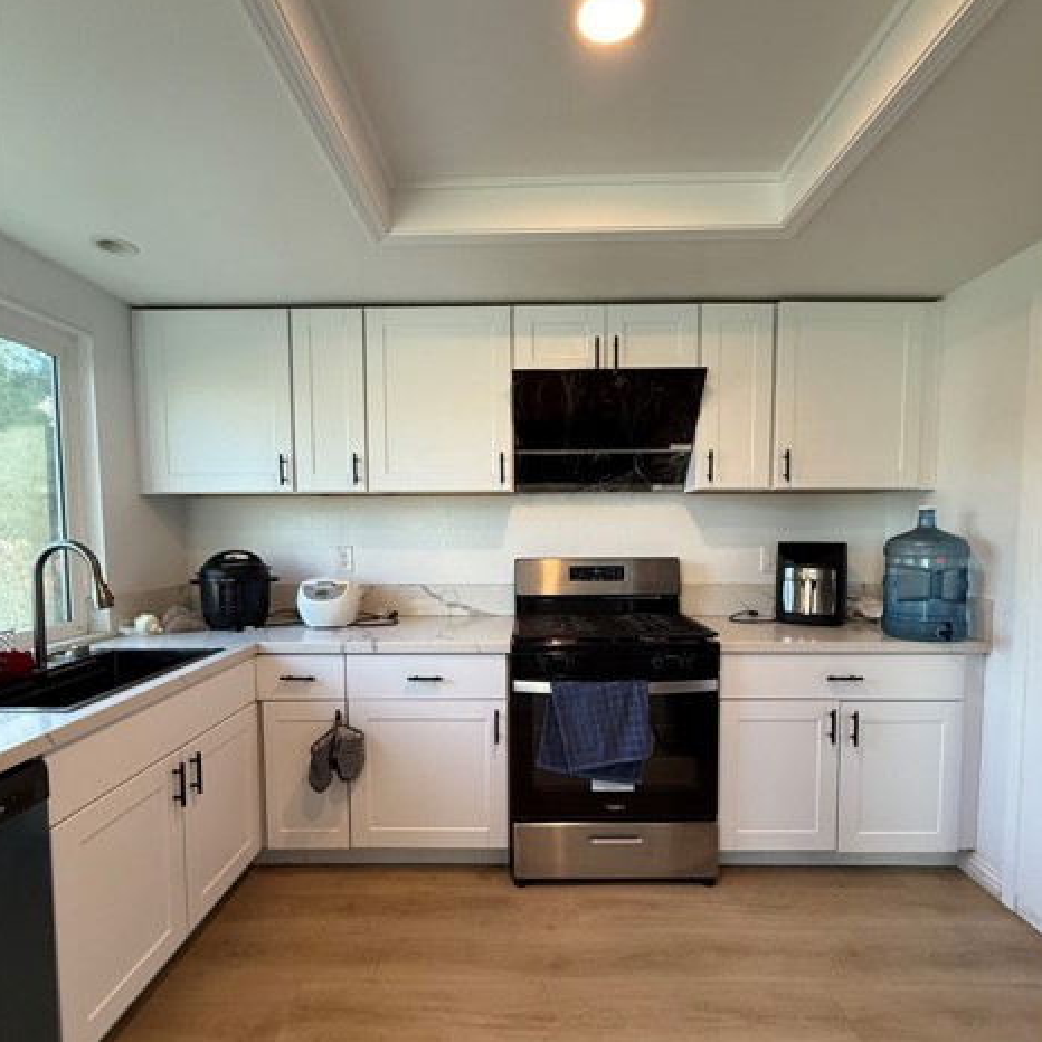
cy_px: 563
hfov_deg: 84.0
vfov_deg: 83.8
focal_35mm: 17
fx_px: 579
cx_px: 525
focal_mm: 2.22
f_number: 2.2
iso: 250
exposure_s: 1/120
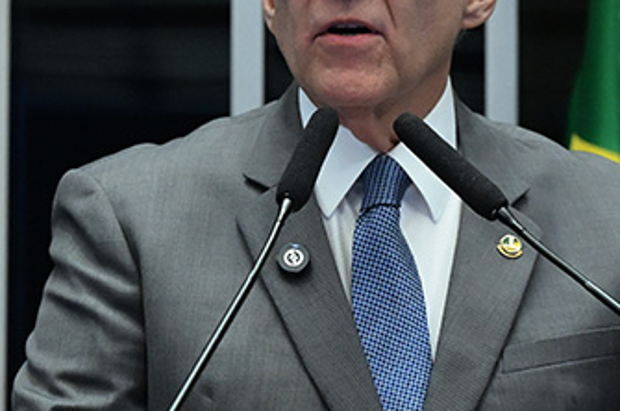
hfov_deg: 7.3
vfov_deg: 4.9
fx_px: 4847
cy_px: 215
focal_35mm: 282
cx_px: 428
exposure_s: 1/160
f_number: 4
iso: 5000
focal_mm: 110
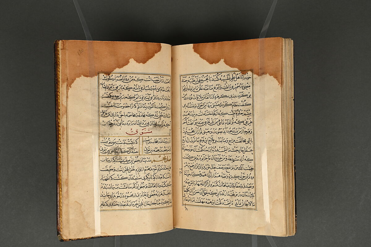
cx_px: 186
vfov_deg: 23.8
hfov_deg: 35.1
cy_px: 124
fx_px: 587
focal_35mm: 57
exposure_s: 1/30
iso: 250
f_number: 13
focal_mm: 57
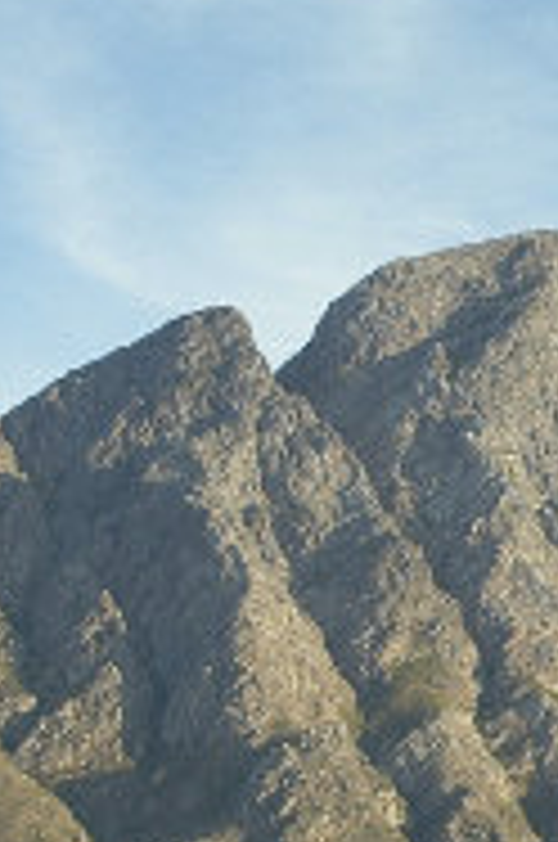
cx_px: 706
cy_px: 876
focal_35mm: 199
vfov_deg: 10.3
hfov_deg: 6.8
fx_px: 4647
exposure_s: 1/50
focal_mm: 31
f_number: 7.1
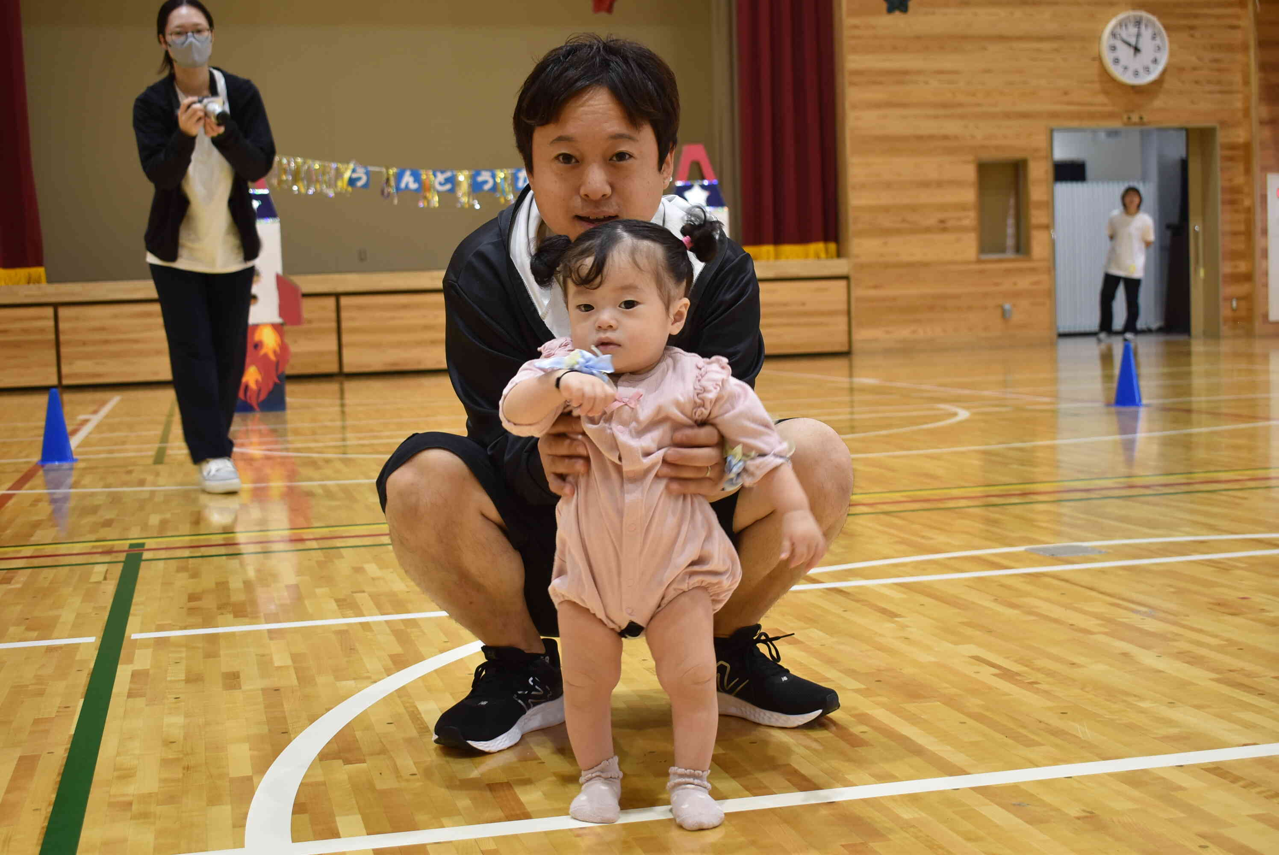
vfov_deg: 26.5
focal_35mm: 51
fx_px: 1813
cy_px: 428
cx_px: 640
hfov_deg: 38.9
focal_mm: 34
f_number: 4.5
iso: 400
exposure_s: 1/30
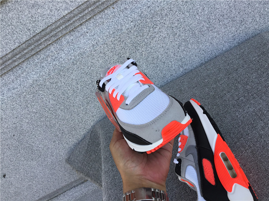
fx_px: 241
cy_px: 100
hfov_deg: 58.4
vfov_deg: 45.4
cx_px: 134
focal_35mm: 31
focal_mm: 3.3
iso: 25
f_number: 2.4
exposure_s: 1/367
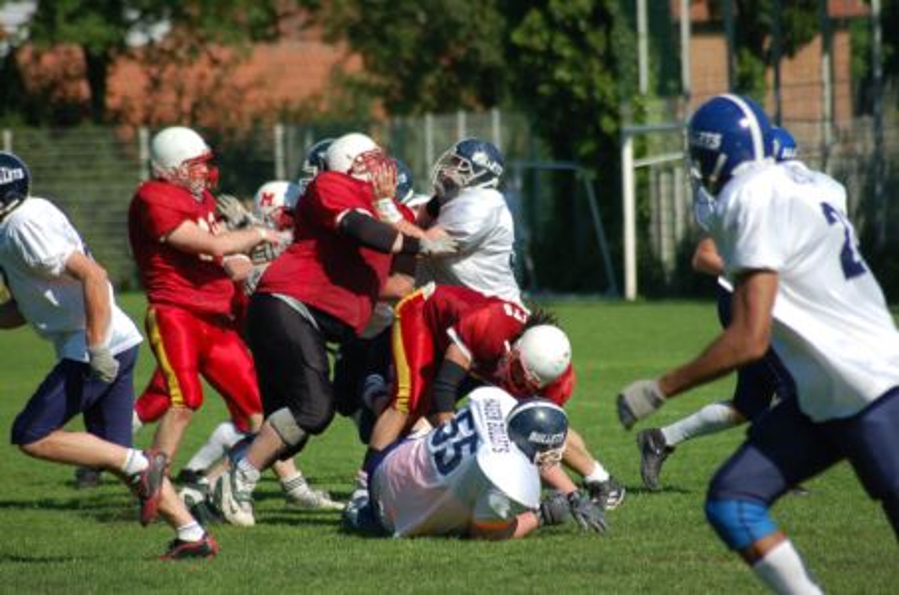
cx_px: 450
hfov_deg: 7.1
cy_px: 298
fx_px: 7289
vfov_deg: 4.7
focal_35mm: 292
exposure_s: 1/1250
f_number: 5
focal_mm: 195
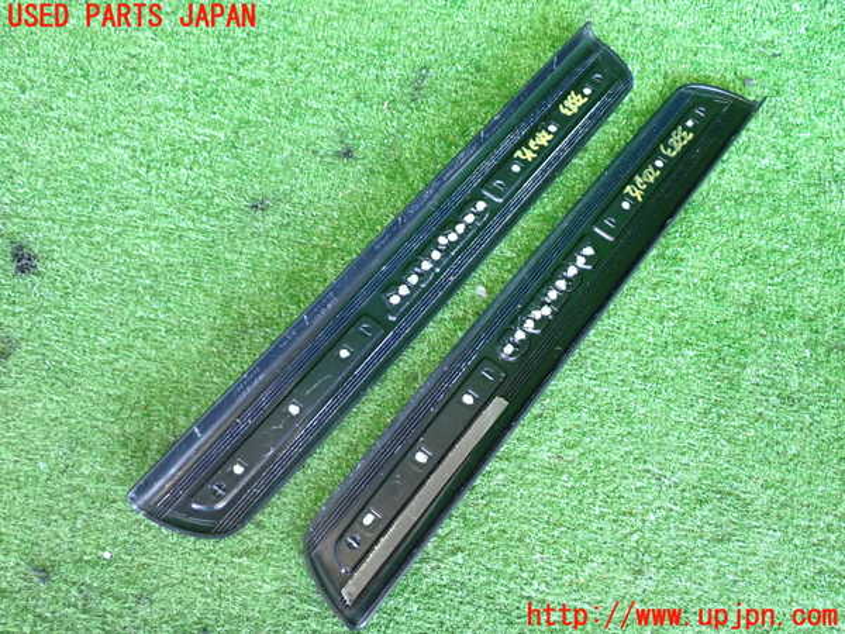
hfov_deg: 51.4
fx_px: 879
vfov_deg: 39.7
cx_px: 422
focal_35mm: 36
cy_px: 317
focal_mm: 6.37
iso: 640
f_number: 2.5
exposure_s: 1/40
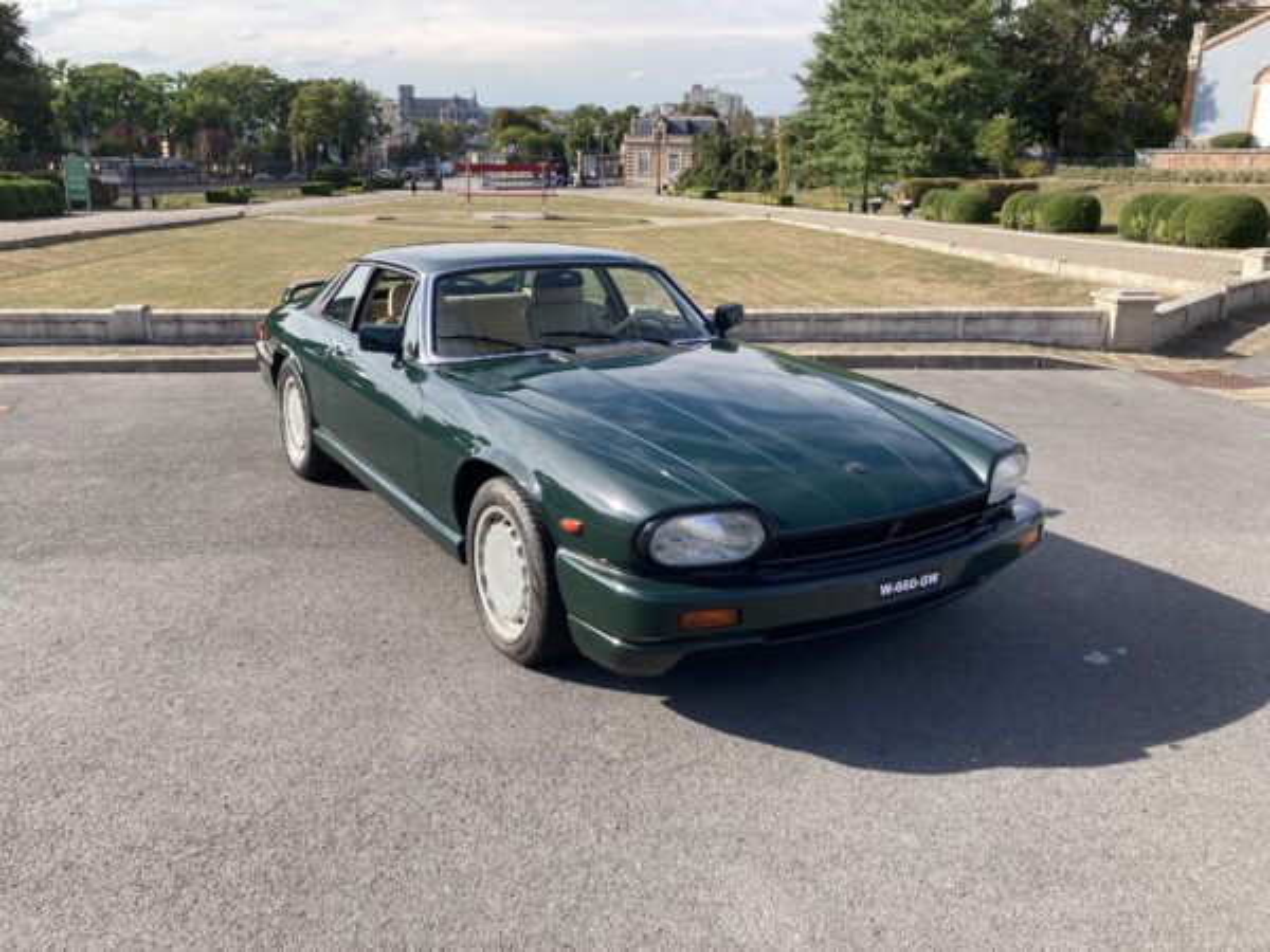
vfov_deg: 49.7
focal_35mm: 28
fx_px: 1027
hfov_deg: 63.4
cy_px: 476
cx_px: 635
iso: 20
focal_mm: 3.99
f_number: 1.8
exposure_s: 1/852
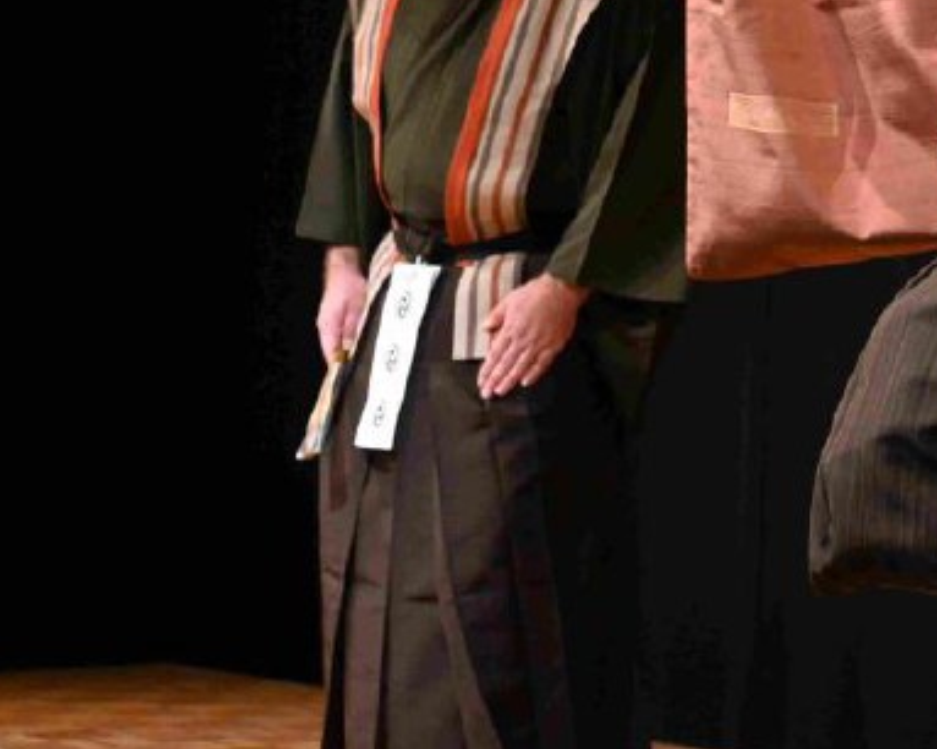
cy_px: 42
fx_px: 3360
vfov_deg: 12.6
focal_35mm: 121
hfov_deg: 15.6
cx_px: 900
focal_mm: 33
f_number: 5
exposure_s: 1/125
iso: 2500
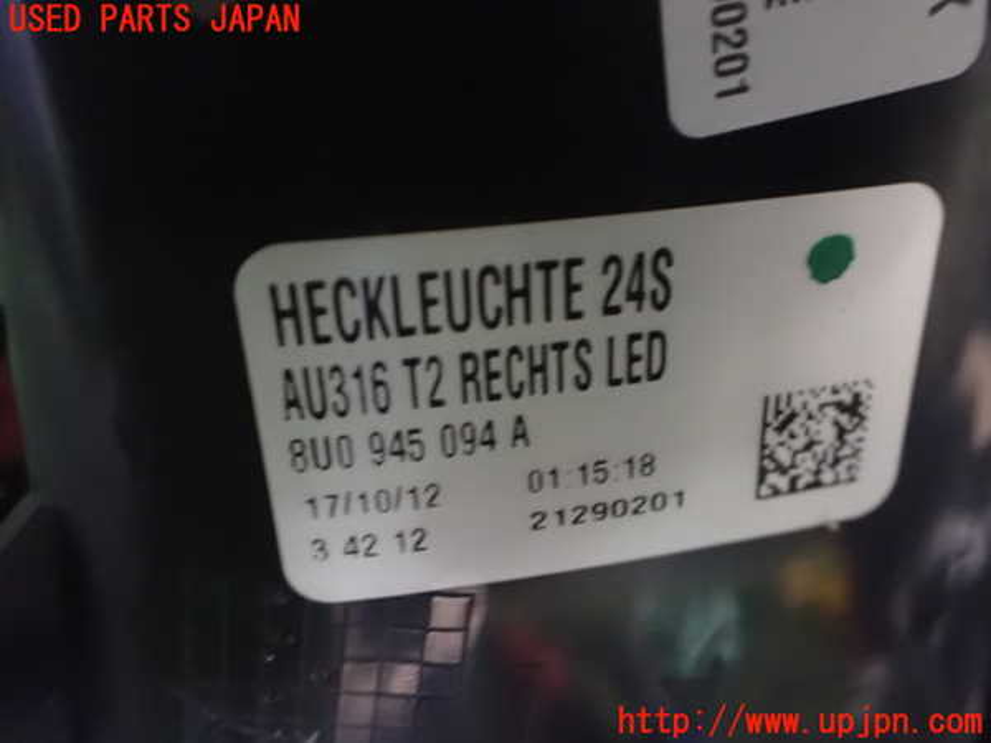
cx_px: 496
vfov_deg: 46.8
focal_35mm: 30
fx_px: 859
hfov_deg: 60.0
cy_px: 372
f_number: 2.3
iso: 1600
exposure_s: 1/30
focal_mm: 5.4
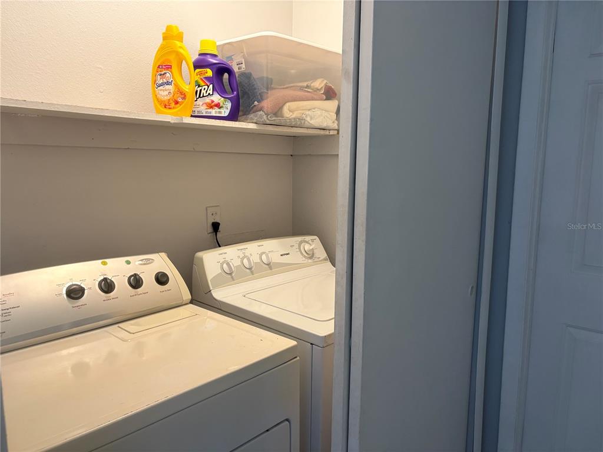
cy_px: 226
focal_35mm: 26
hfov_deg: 67.3
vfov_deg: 53.1
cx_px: 302
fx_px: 453
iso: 200
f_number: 1.6
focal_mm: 5.96
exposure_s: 1/60
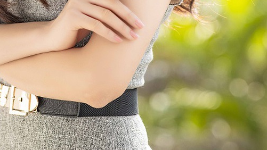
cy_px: -35
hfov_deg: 8.4
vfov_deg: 4.7
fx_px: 1820
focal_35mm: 257
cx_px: 92
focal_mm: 105
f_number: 3.2
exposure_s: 1/400
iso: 100
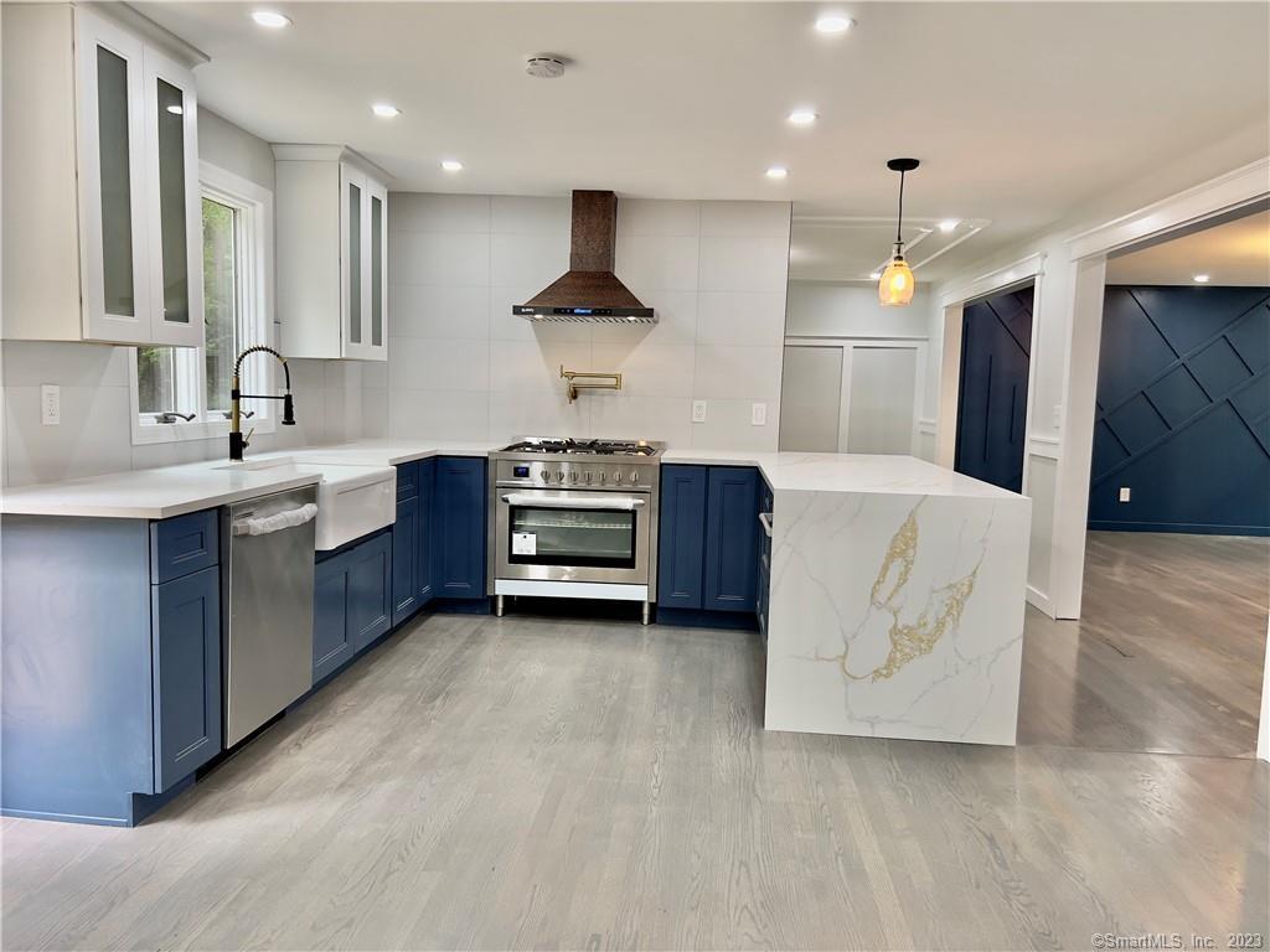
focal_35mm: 26
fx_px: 954
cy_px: 476
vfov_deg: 53.1
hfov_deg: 67.3
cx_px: 635
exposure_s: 1/120
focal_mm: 5.7
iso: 100
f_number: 1.5
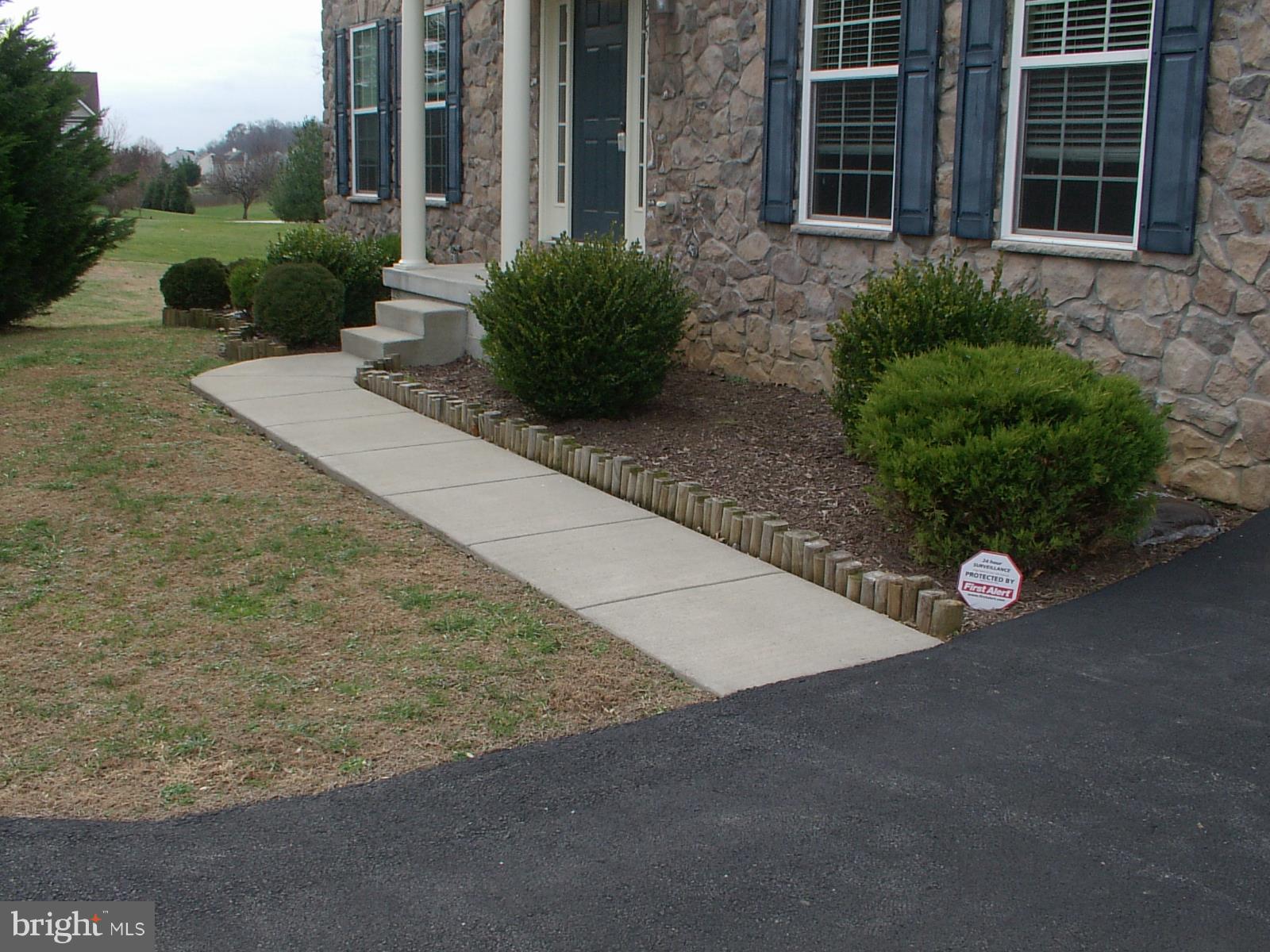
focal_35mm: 37
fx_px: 1357
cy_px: 476
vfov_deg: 38.7
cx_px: 635
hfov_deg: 50.1
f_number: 5.6
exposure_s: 1/125
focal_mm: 5.8
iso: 100
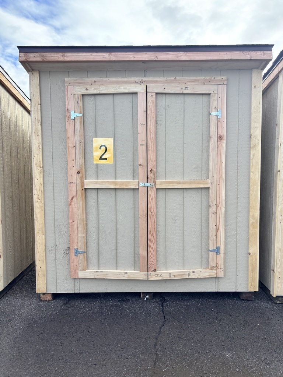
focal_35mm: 26
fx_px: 283
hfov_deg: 53.1
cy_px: 188
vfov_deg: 67.3
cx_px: 142
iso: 50
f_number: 1.6
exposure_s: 1/654
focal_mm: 5.96
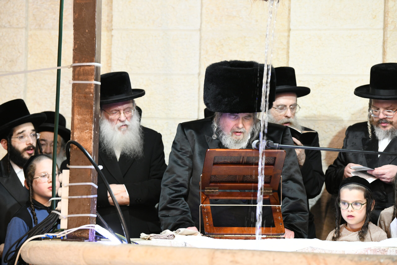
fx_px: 1709
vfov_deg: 8.9
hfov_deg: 13.2
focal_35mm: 155
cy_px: 132
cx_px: 198
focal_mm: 155
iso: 2500
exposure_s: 1/100
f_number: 4
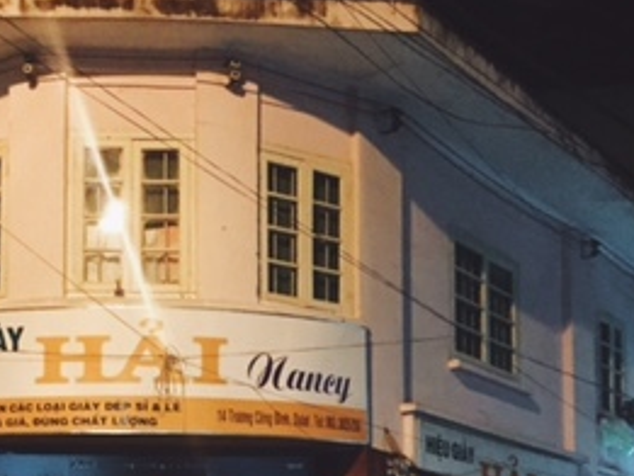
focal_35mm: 71
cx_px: 240
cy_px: 551
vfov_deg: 19.7
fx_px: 1301
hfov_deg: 27.3
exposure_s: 1/17
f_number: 2.2
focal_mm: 4.15
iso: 320
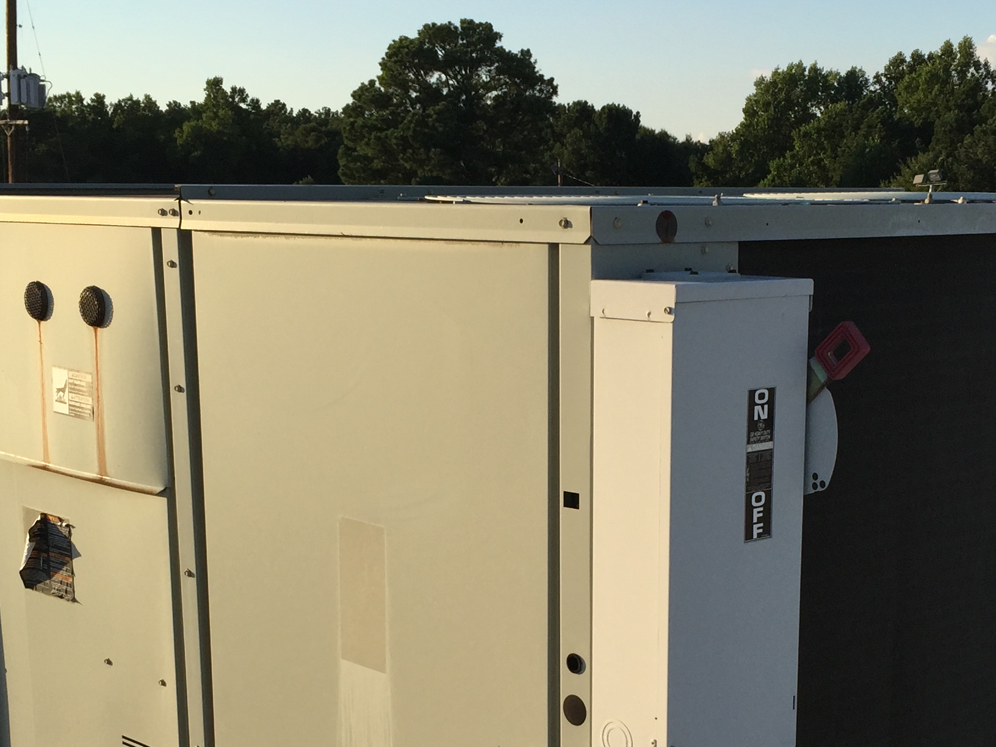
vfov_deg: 24.8
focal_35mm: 58
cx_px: 601
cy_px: 593
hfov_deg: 33.1
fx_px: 1669
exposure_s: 1/1276
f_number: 2.2
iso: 32
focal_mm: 4.15
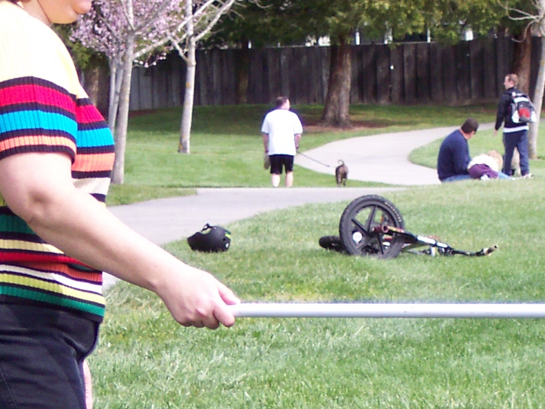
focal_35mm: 259
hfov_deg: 7.6
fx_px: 4078
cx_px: 543
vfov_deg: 5.7
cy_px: 356
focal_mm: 21.3
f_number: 4.8
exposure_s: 1/350
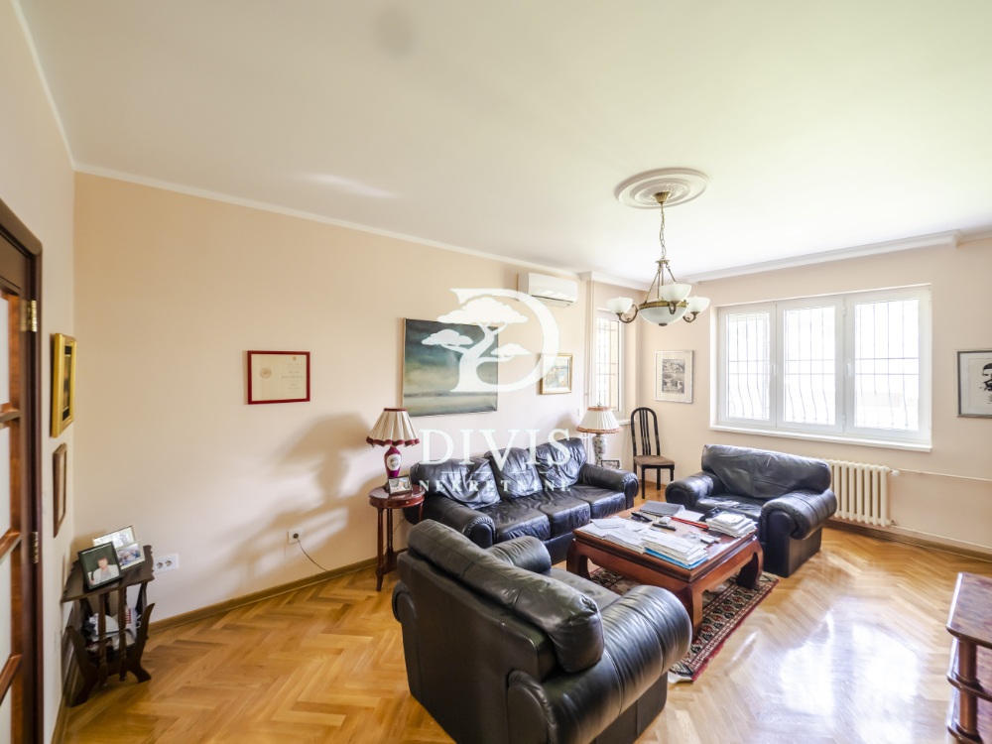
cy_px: 372
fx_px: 401
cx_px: 496
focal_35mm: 14
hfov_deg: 102.1
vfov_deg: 85.7
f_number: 4
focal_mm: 7
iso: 400
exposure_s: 1/4
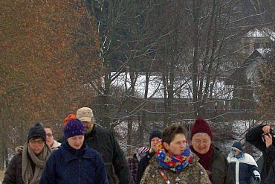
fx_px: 2326
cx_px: 93
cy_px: 204
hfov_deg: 6.8
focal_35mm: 304
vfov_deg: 4.5
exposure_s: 1/500
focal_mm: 75
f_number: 8
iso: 800
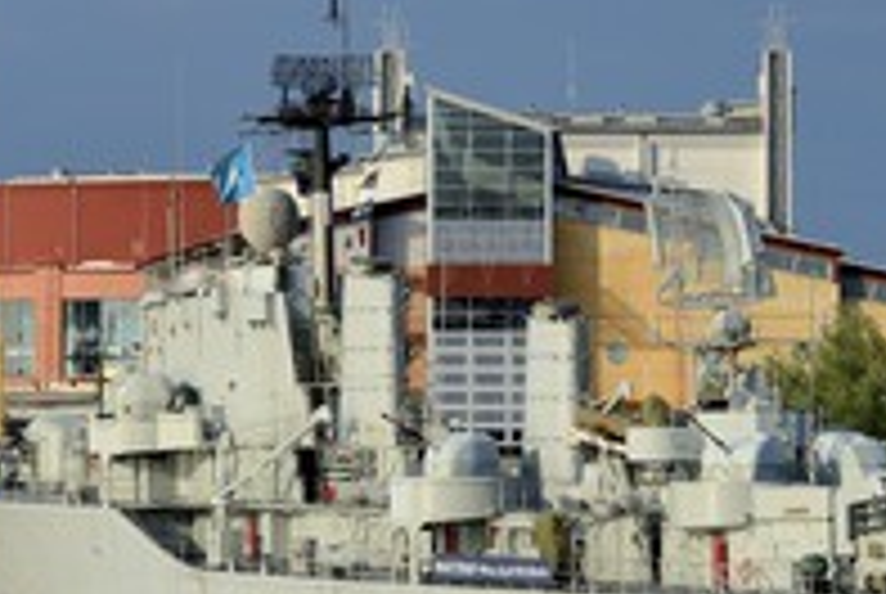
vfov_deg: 4.2
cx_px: 22
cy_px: 194
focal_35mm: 330
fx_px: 8134
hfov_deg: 6.2
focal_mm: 155
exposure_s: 1/400
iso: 200
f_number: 11
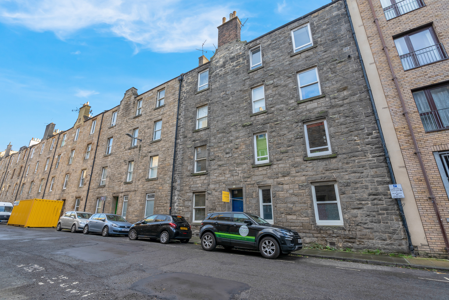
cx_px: 224
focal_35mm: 16
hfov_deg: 96.7
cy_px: 150
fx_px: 200
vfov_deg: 73.7
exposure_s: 1/30
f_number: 9
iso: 200
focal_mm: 16
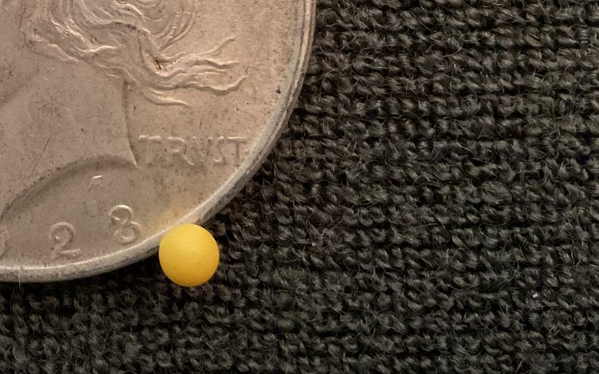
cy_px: -44
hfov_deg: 30.7
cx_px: 8
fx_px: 1012
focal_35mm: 62
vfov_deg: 20.0
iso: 400
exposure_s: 1/30
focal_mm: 3
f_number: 1.8
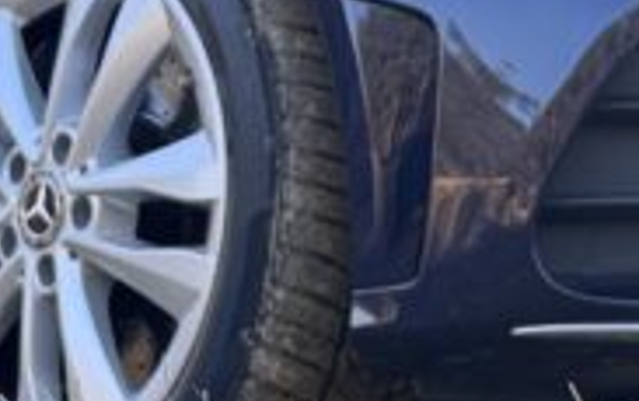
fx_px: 2477
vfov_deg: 9.3
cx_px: 276
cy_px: 87
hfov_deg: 14.7
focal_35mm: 142
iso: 80
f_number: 1.78
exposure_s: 1/213
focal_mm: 6.76
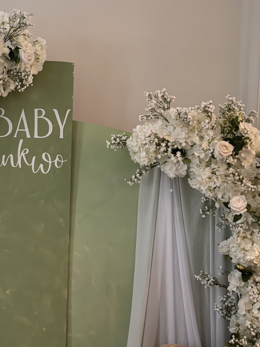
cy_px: 192
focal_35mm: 56
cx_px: 56
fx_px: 561
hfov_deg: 25.7
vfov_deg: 34.3
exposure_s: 1/60
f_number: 1.6
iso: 400
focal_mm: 5.96
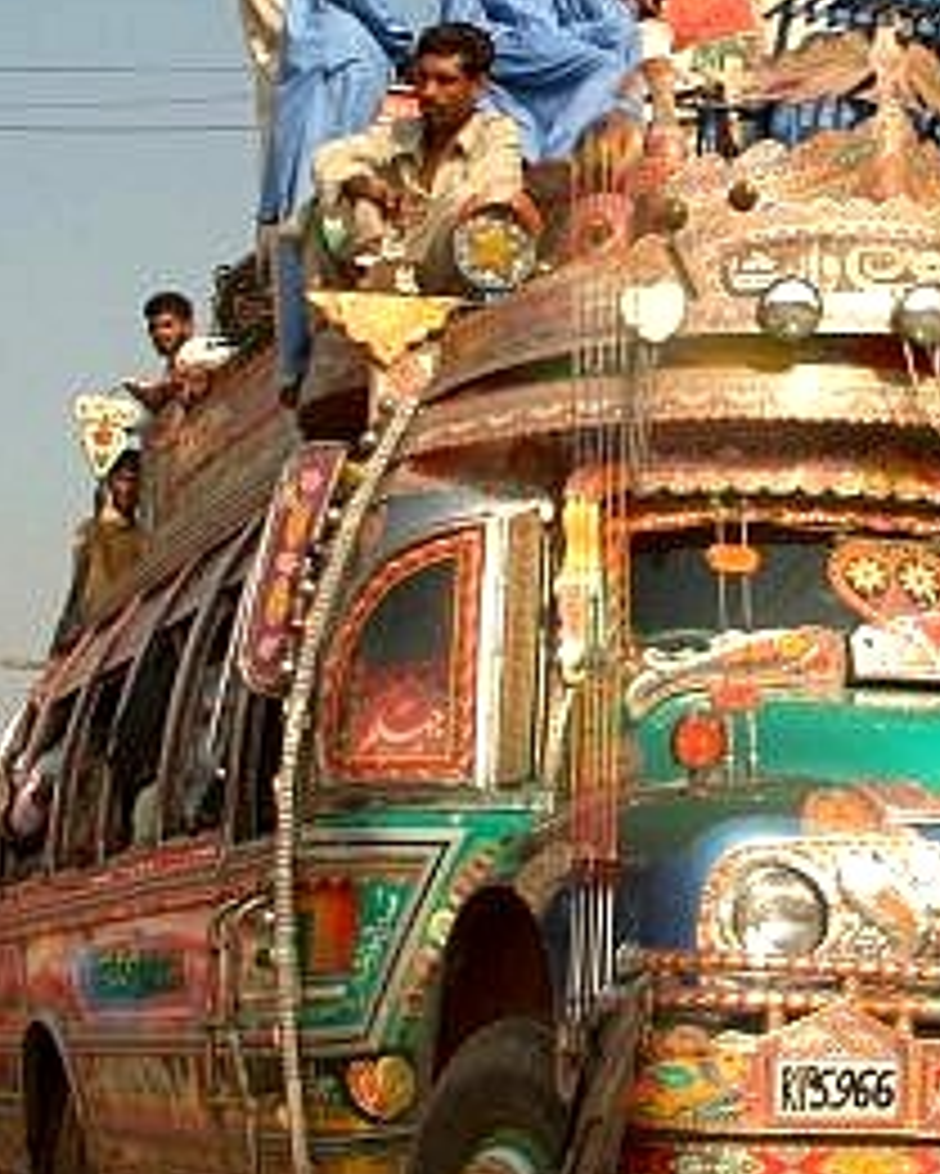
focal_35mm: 95
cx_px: 1106
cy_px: 533
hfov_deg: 15.6
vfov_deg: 20.2
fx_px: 3302
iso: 400
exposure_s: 1/500
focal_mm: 22
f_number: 11
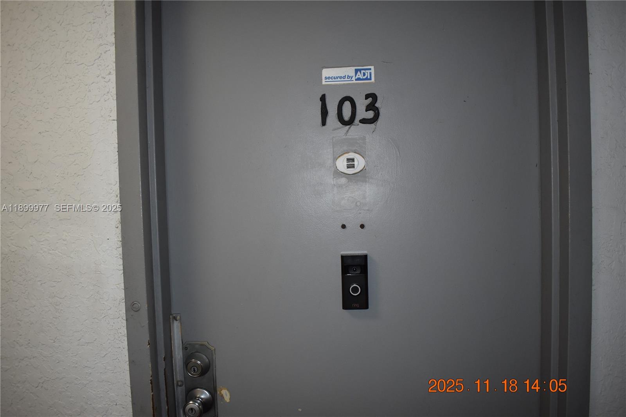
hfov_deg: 67.4
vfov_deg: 47.9
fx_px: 469
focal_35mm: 27
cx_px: 313
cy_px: 208
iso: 800
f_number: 3.5
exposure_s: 1/125
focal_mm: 18
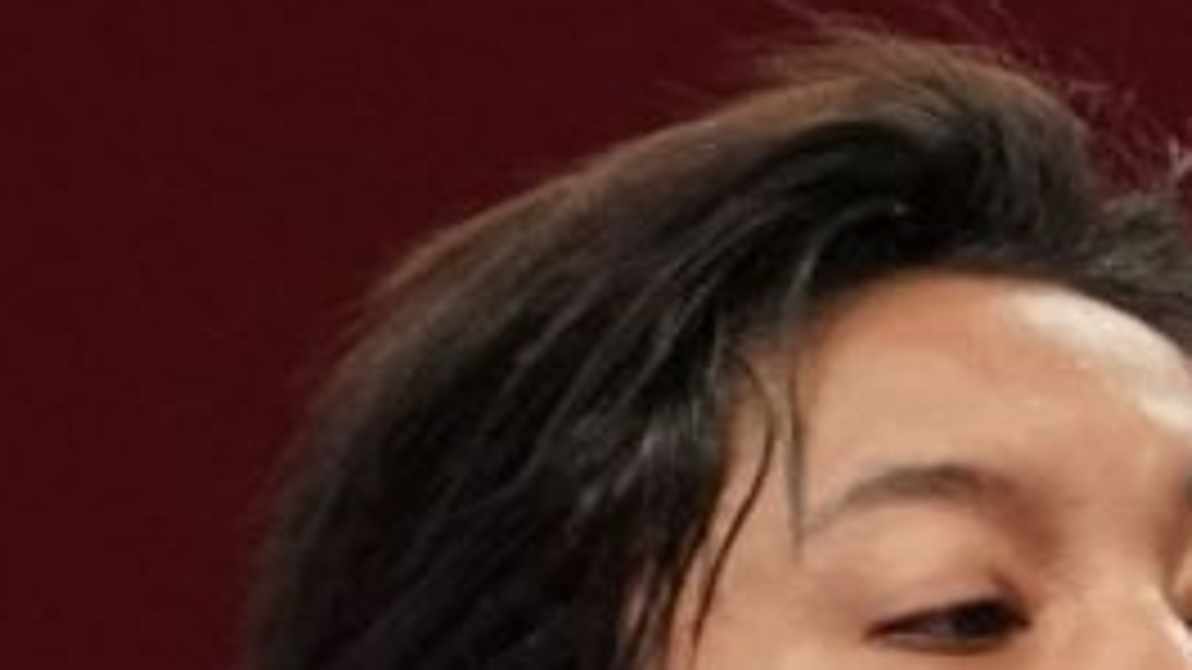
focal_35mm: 2721
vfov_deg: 0.4
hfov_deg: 0.8
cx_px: 2065
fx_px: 85994
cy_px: 1772
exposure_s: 1/1000
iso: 4000
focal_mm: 255
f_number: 4
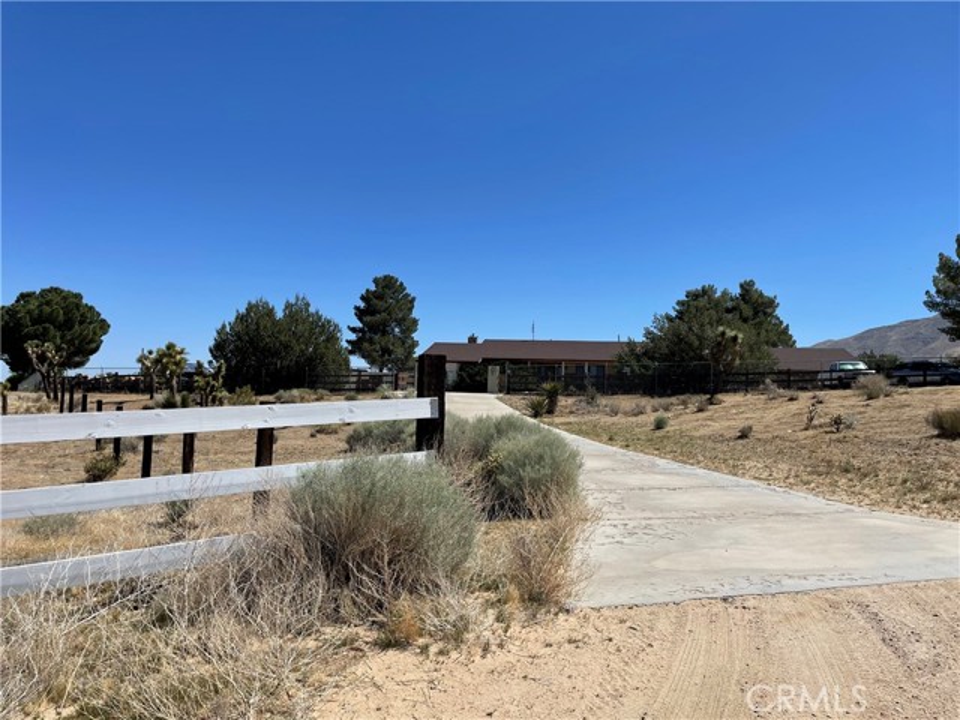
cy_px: 360
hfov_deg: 67.3
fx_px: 721
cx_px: 480
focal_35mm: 26
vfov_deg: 53.1
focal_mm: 4.2
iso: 32
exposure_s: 1/5556
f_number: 1.6
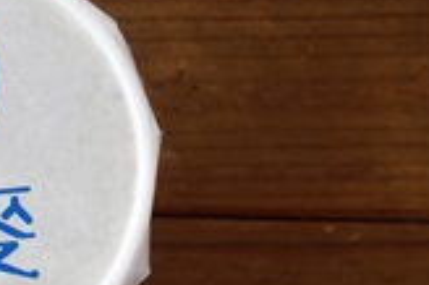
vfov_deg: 11.6
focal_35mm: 111
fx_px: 1321
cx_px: -272
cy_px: 485
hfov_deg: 16.3
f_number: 4
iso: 125
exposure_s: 1/50
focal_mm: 10.4
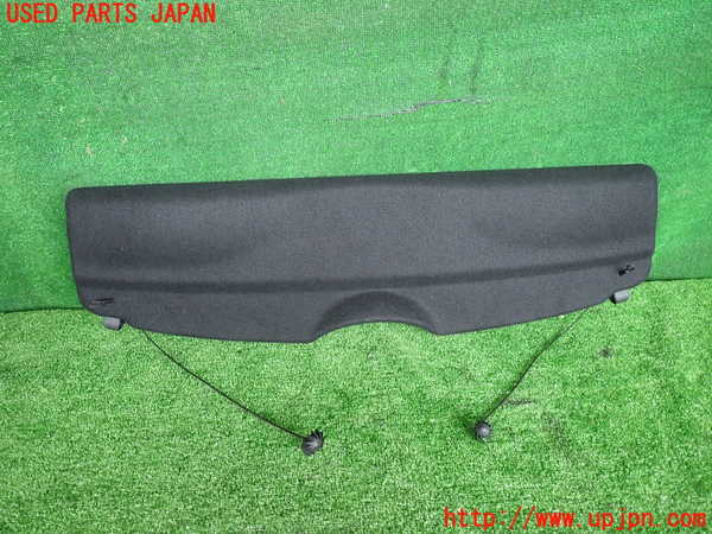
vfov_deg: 54.9
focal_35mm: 25
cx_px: 356
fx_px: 514
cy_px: 267
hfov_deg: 69.4
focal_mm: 4.5
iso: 200
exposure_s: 1/40
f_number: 2
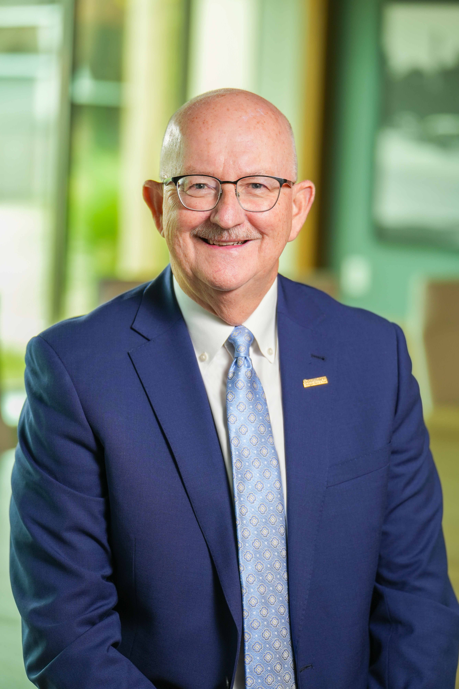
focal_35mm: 106
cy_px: 344
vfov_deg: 19.3
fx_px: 2027
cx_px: 230
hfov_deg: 12.9
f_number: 2.8
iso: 400
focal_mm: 106
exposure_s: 1/100
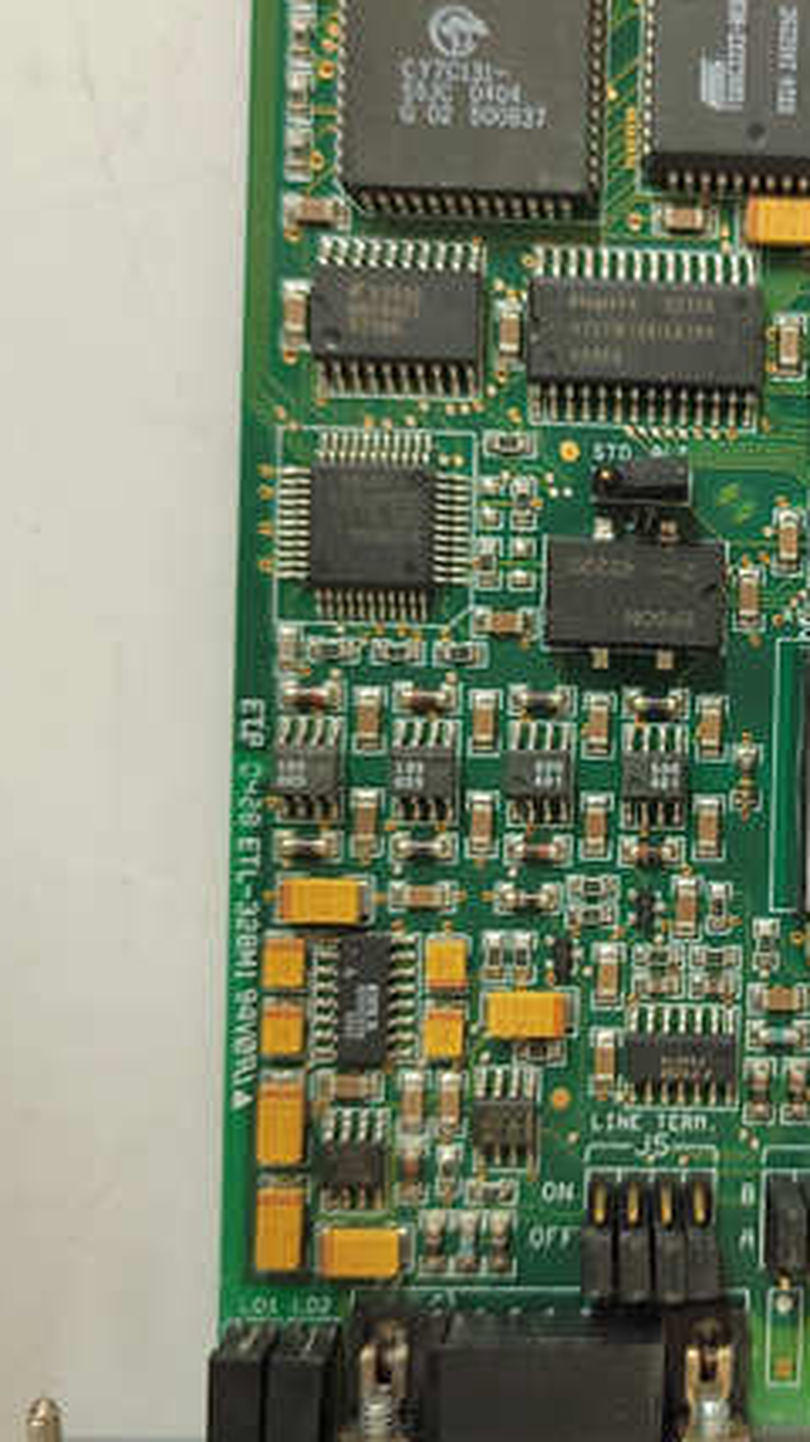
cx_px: 783
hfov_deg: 24.4
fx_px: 1796
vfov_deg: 43.7
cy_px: 669
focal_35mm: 47
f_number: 1.9
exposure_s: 1/60
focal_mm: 5.52
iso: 1781
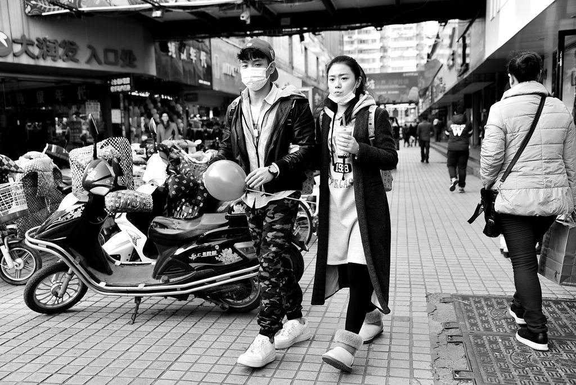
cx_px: 288
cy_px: 192
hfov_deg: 50.7
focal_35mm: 38
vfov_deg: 35.1
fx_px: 608
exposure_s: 1/500
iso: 400
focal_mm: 38
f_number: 4
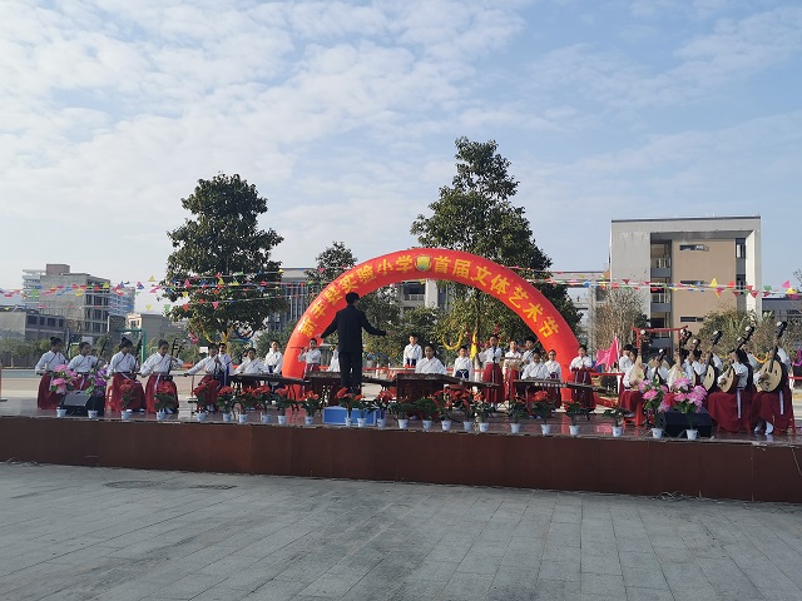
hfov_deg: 52.6
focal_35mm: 35
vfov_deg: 40.7
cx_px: 401
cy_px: 300
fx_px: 811
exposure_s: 1/2066
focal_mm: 5.58
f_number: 1.8
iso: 50
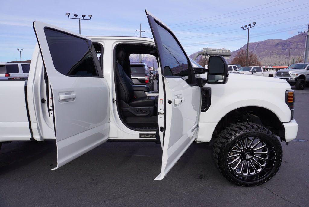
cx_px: 154
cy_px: 104
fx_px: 206
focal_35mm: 24
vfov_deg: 53.2
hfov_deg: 73.7
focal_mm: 16
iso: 100
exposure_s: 1/125
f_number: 9
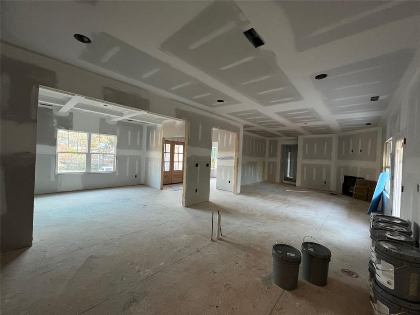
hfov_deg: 106.2
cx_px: 210
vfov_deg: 89.9
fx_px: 158
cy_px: 158
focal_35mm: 13
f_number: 1.8
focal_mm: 1.57
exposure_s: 1/83
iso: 250
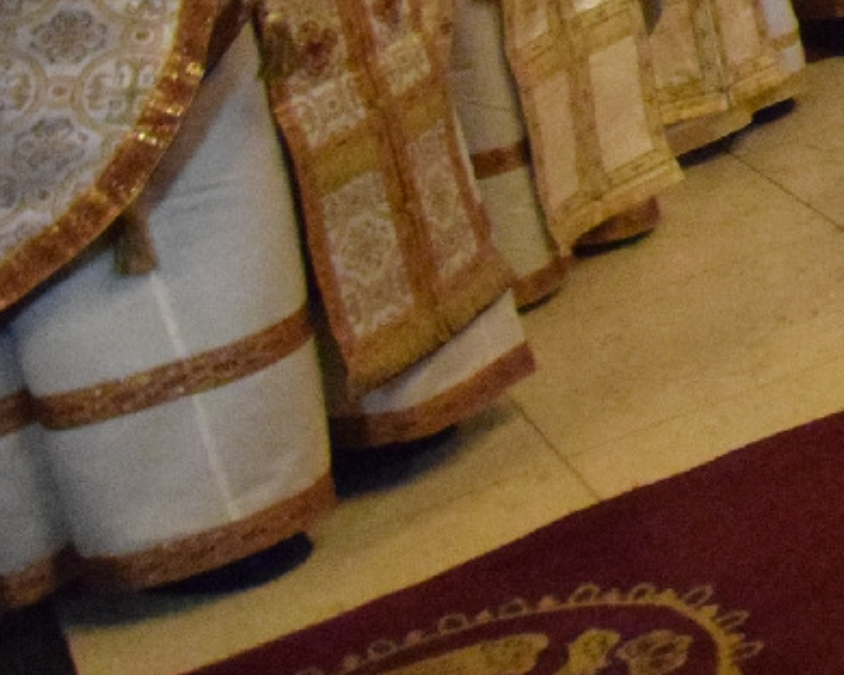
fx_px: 2048
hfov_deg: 14.7
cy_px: -466
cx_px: 2019
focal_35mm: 82
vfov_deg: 16.3
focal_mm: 10
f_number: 5
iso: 8000
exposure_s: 1/50
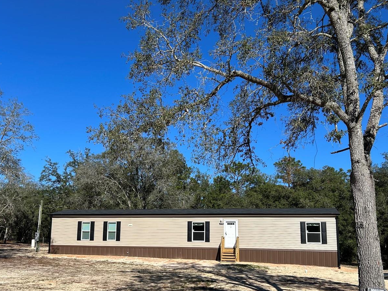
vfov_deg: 40.3
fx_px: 392
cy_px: 189
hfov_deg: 52.6
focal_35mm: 35
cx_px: 179
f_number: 1.5
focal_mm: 5.7
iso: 50
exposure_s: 1/5319
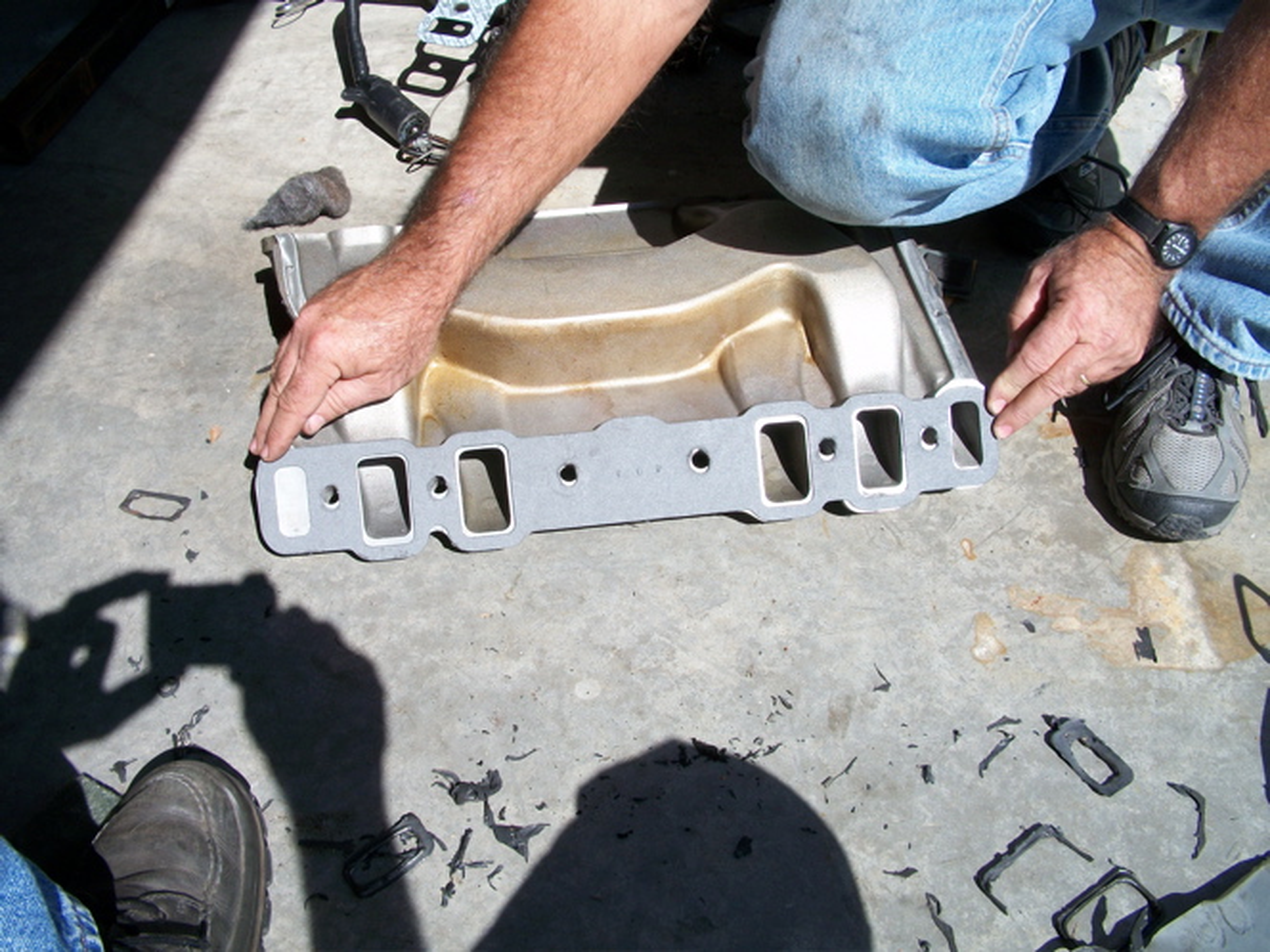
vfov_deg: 40.7
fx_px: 1284
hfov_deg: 52.6
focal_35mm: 35
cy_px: 476
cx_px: 635
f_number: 5.6
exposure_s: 1/250
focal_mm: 6.3
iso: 80
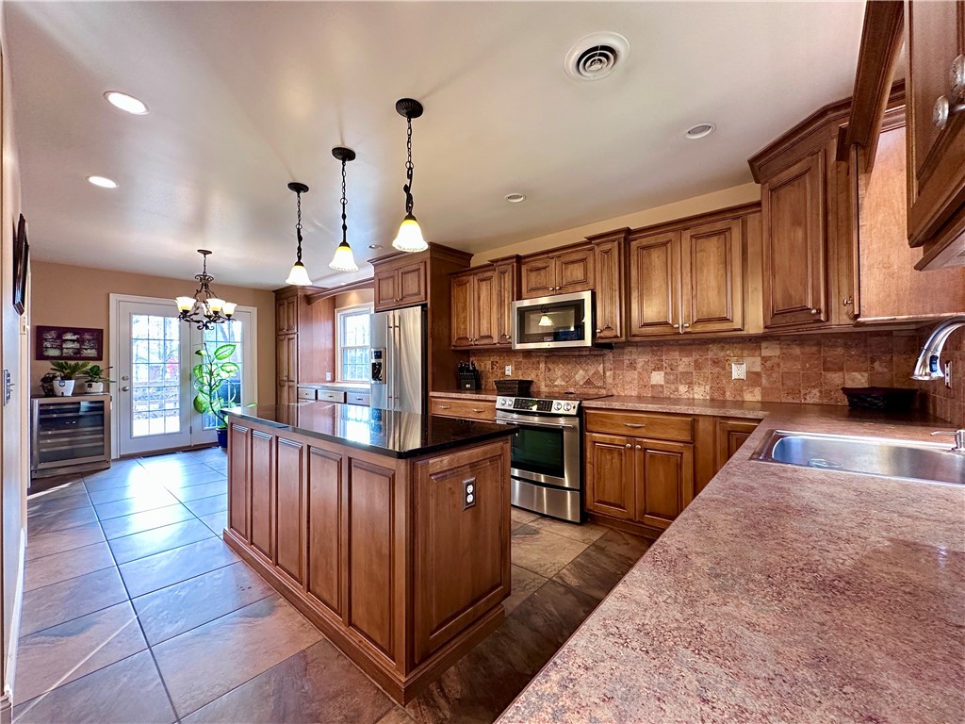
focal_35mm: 14
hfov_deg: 102.1
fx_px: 390
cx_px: 482
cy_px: 362
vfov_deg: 85.7
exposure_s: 1/60
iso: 320
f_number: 2.2
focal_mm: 2.22
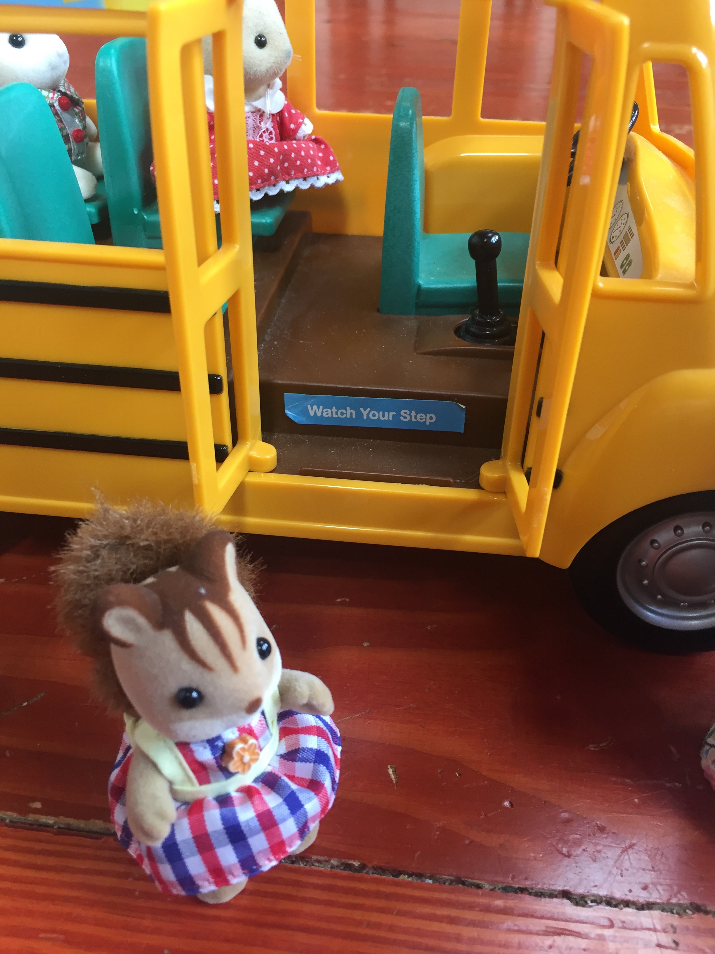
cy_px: 477
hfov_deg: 48.2
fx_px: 799
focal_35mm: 29
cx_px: 358
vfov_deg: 61.7
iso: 80
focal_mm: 4.15
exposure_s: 1/30
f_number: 2.2
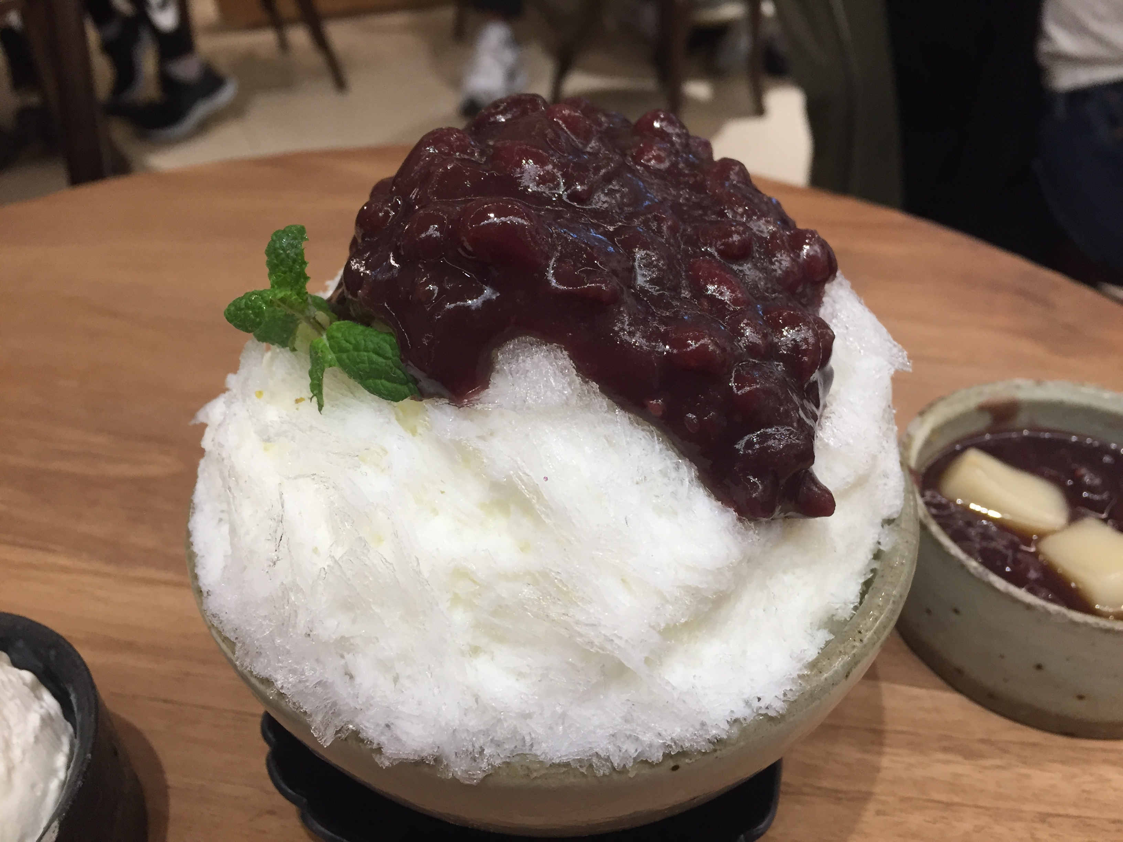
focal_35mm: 29
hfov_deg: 61.7
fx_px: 941
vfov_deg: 48.2
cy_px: 421
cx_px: 562
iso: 50
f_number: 2.2
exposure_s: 1/30
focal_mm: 4.15
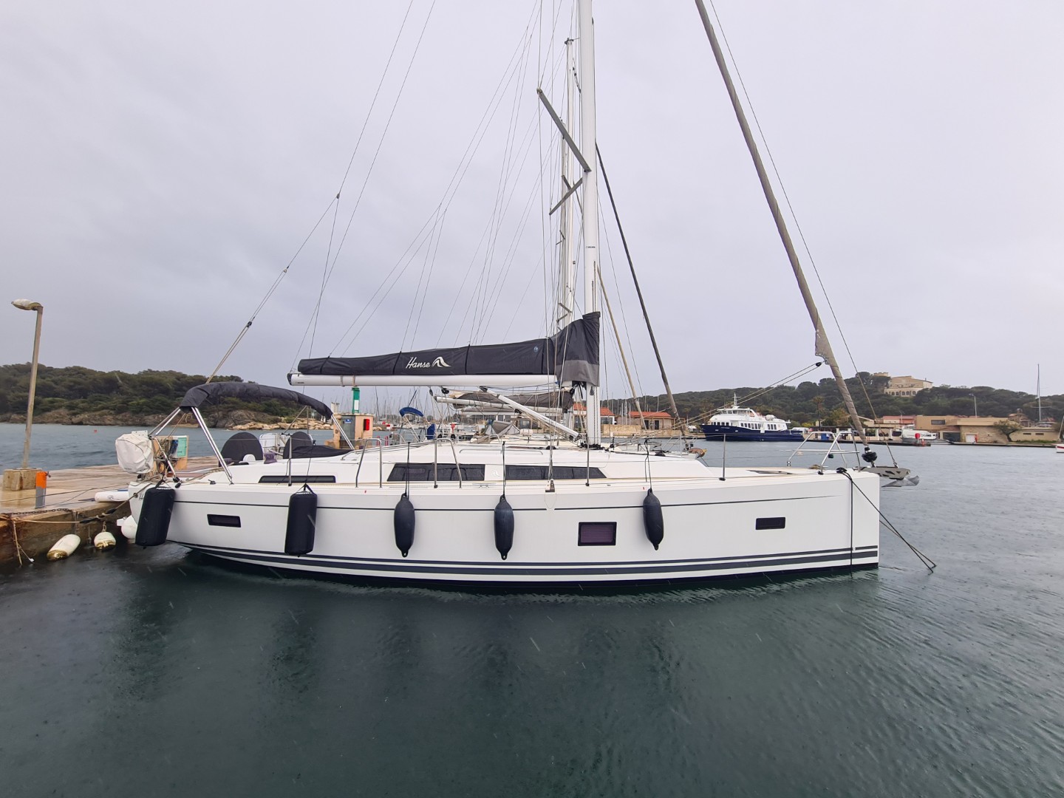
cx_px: 532
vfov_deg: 89.9
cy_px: 399
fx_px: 400
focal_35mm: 13
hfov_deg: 106.2
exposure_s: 1/516
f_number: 2.2
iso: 50
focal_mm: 2.2
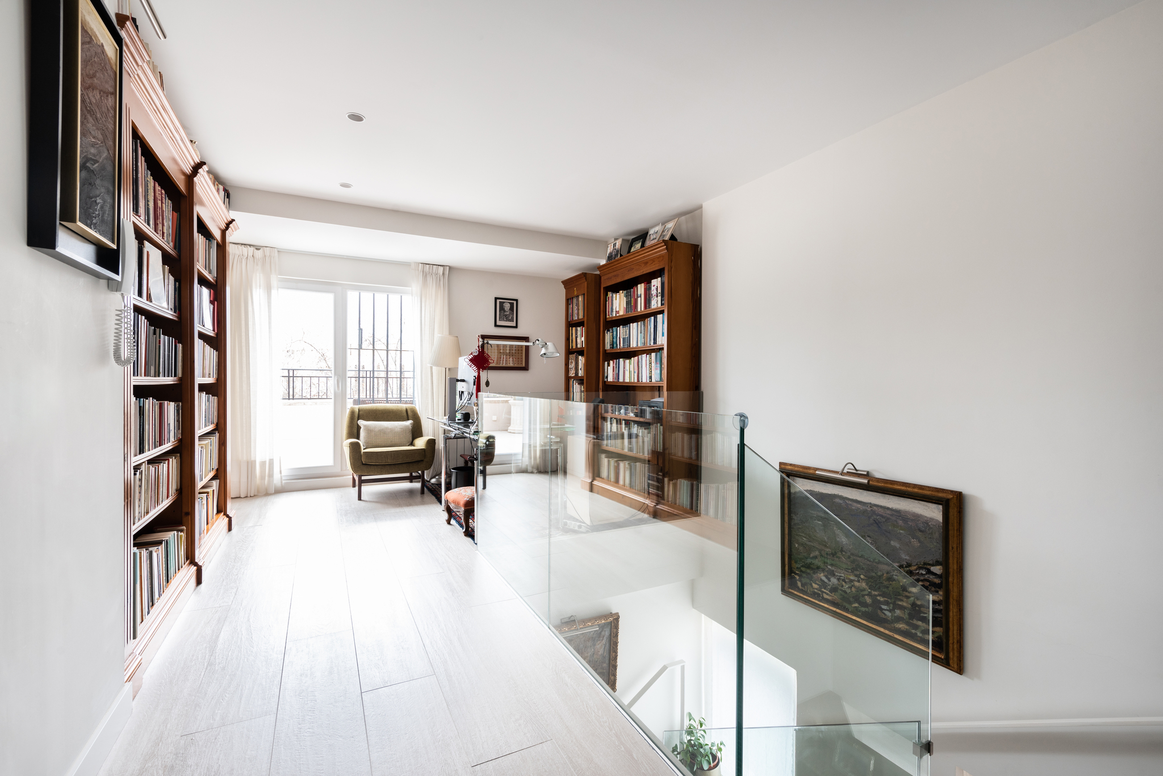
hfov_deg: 96.7
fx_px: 517
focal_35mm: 16
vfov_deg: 73.8
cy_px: 388
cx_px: 582
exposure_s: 1/4
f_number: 9
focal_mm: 16
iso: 125
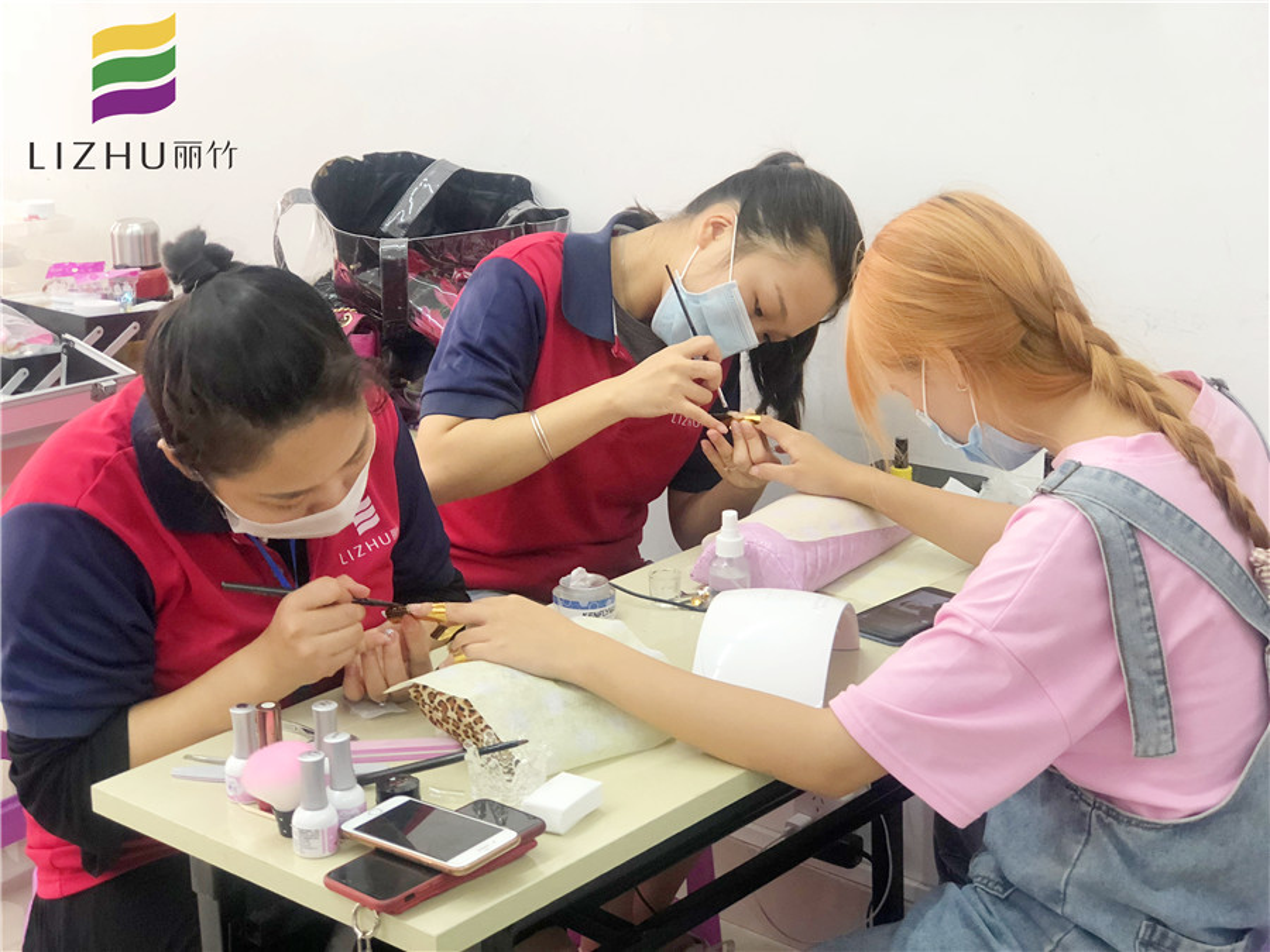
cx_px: 635
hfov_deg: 33.8
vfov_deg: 25.7
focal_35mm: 57
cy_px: 476
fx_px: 2091
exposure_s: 1/33
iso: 160
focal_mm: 6.6
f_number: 2.8
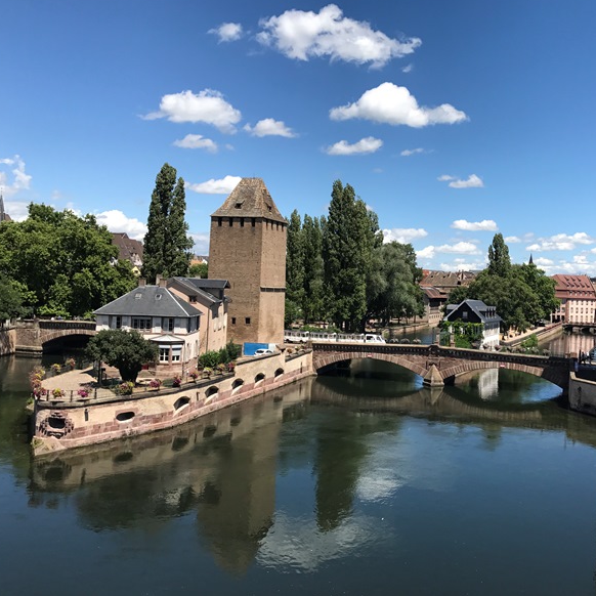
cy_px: 292
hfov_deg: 47.7
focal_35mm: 34
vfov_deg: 48.4
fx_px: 662
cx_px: 394
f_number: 1.8
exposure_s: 1/2591
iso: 20
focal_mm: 3.99
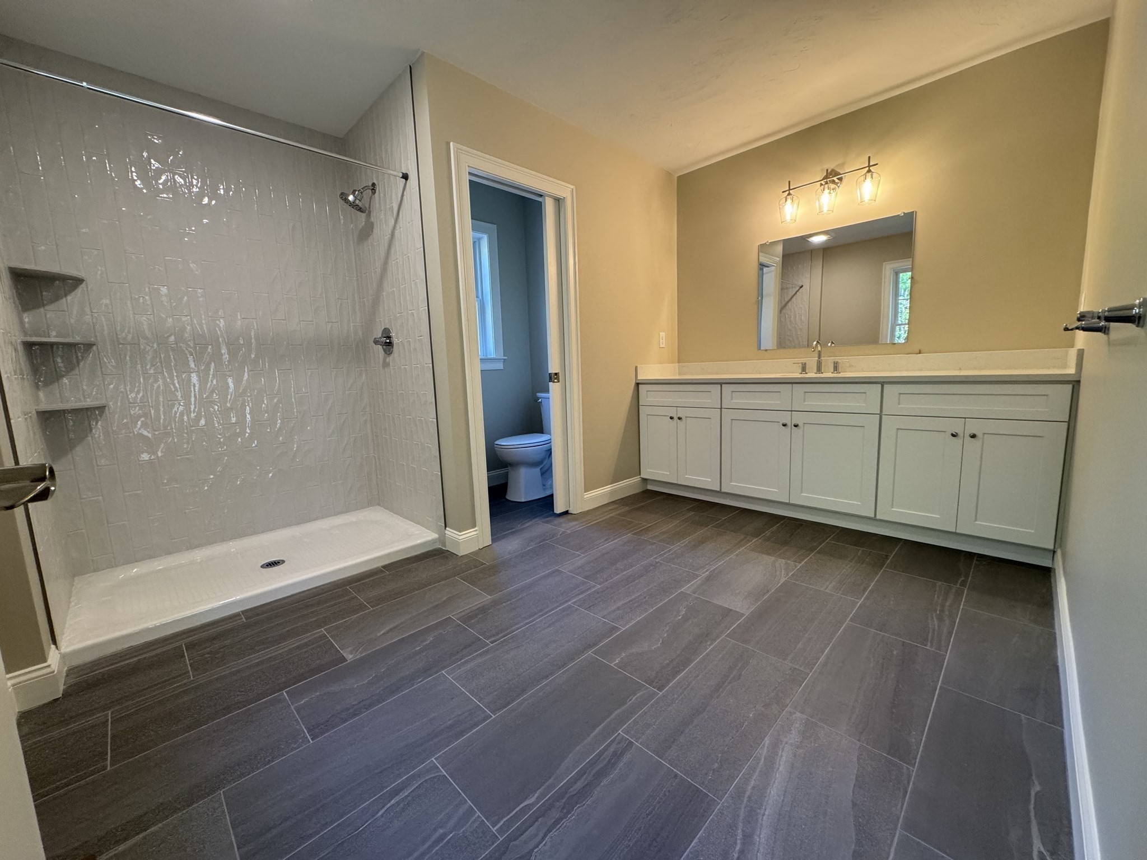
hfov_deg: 102.1
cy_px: 430
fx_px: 464
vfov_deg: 85.7
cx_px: 574
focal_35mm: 14
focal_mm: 2.22
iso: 250
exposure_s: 1/120
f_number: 2.2
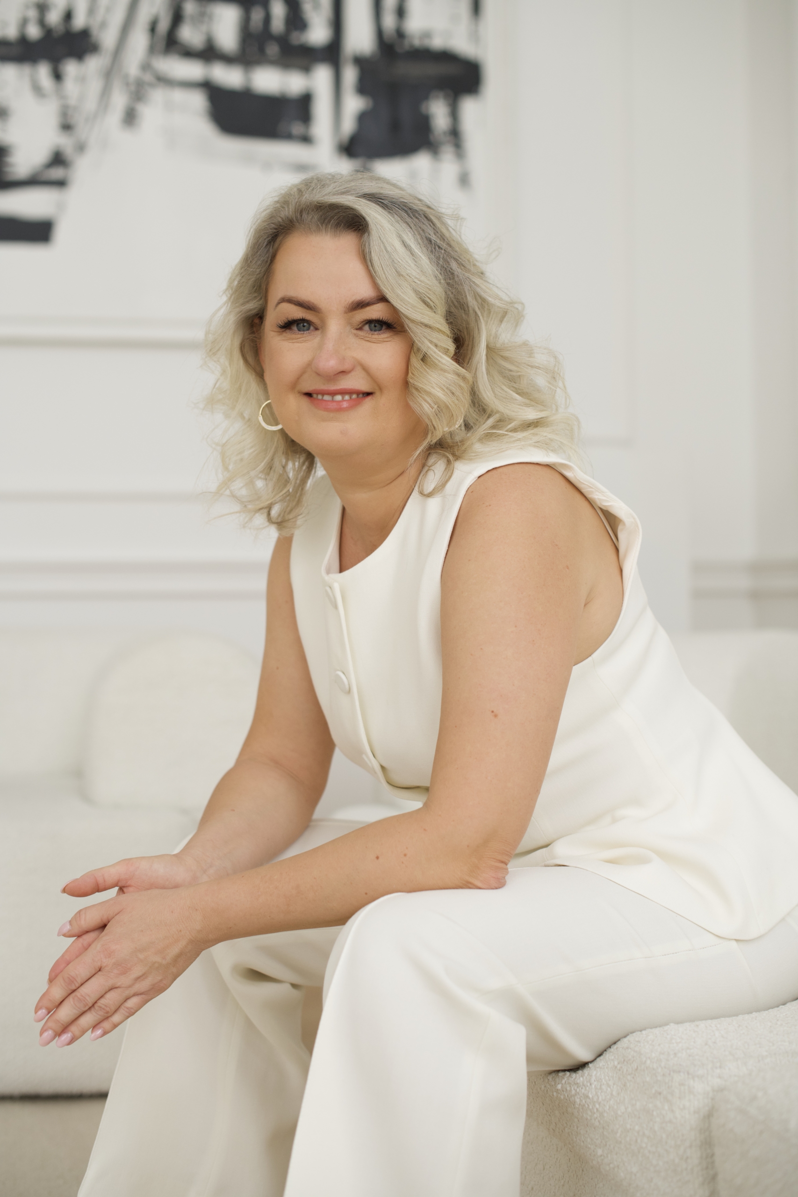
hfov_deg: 27.0
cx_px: 399
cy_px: 598
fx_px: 1662
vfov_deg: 39.6
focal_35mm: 50
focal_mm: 50
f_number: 3.2
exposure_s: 1/200
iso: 640
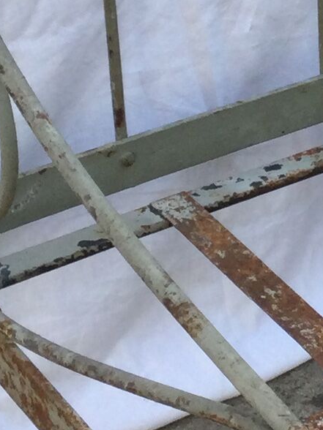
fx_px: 2140
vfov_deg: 11.3
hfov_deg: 8.4
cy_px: -60
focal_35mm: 172
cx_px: 503
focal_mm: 3.3
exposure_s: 1/375
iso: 25
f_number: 2.4
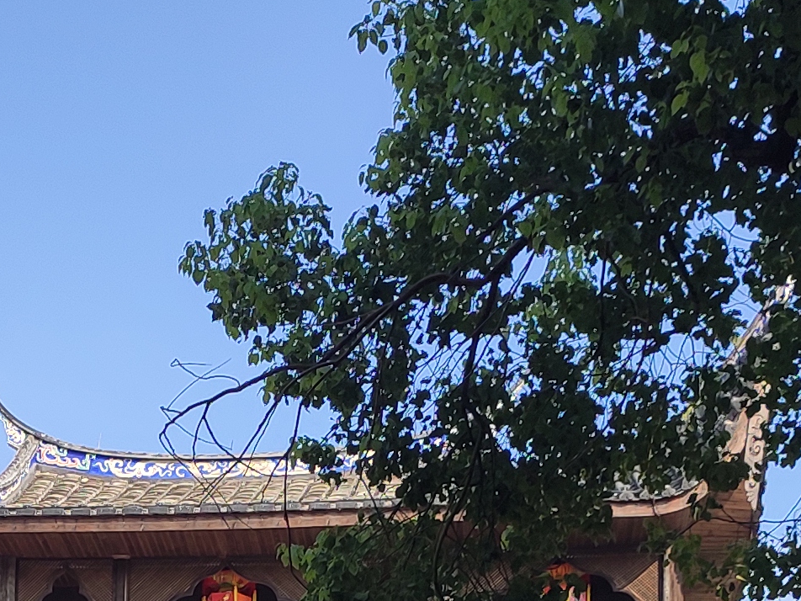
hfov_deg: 18.6
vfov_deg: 12.6
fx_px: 2430
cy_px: 1162
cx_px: 196
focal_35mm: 105
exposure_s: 1/819
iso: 113
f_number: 1.79
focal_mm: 4.74
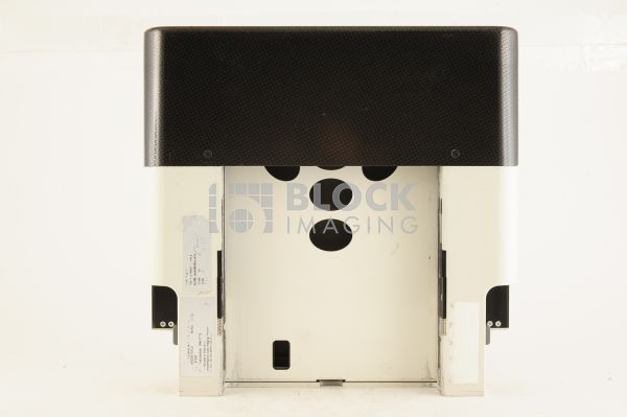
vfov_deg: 26.9
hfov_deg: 39.6
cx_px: 314
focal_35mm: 50
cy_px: 208
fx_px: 870
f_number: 13
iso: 1600
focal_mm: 50
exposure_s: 1/125
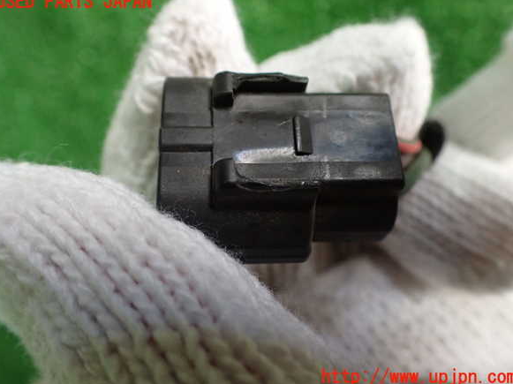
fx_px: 459
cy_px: 190
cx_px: 256
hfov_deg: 58.4
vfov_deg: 45.4
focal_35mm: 31
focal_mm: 5.4
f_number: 2.3
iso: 800
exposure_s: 1/100
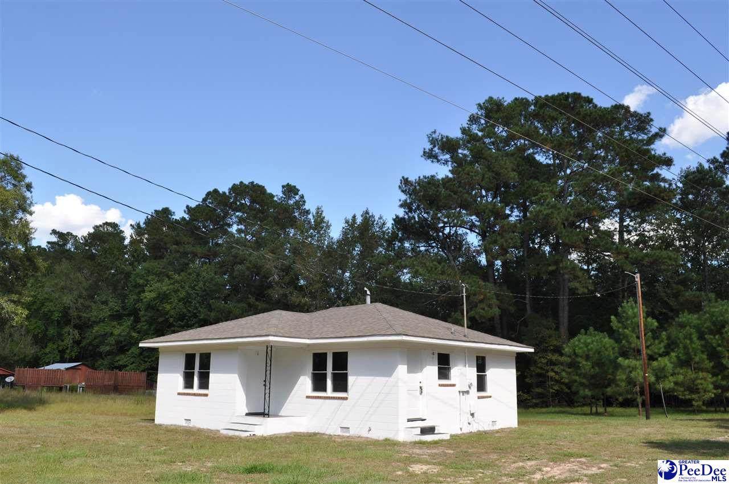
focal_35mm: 30
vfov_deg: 43.5
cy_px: 242
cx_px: 364
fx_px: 607
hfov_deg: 62.0
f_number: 11
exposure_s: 1/200
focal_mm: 20
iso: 200
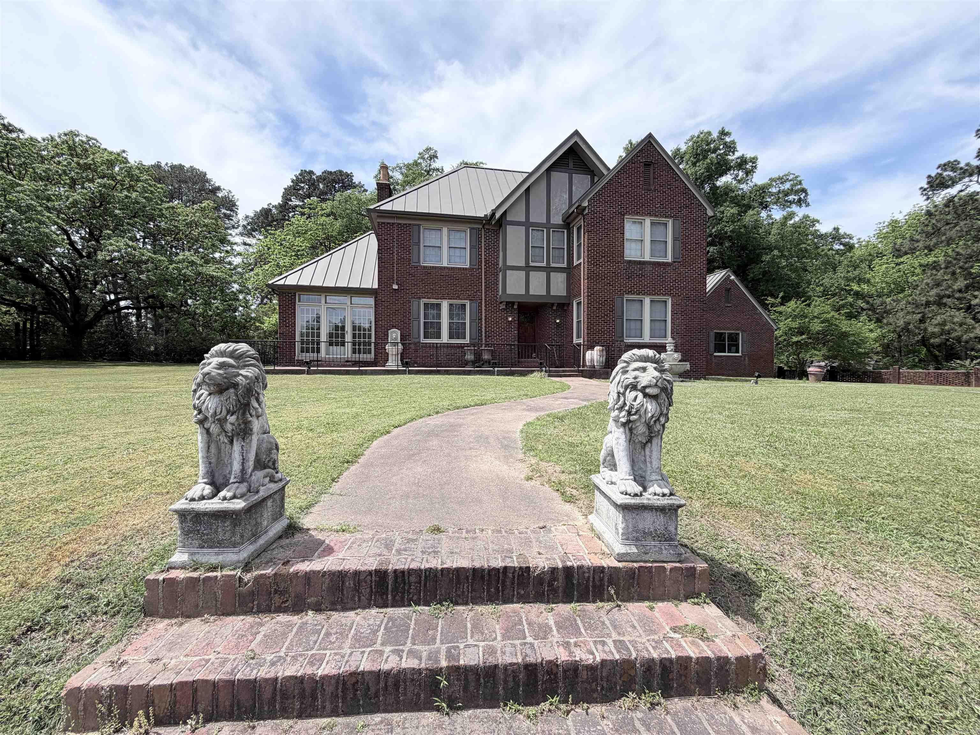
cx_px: 490
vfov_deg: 85.7
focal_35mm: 14
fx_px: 396
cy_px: 368
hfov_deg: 102.1
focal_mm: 2.22
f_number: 2.2
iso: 25
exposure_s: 1/770
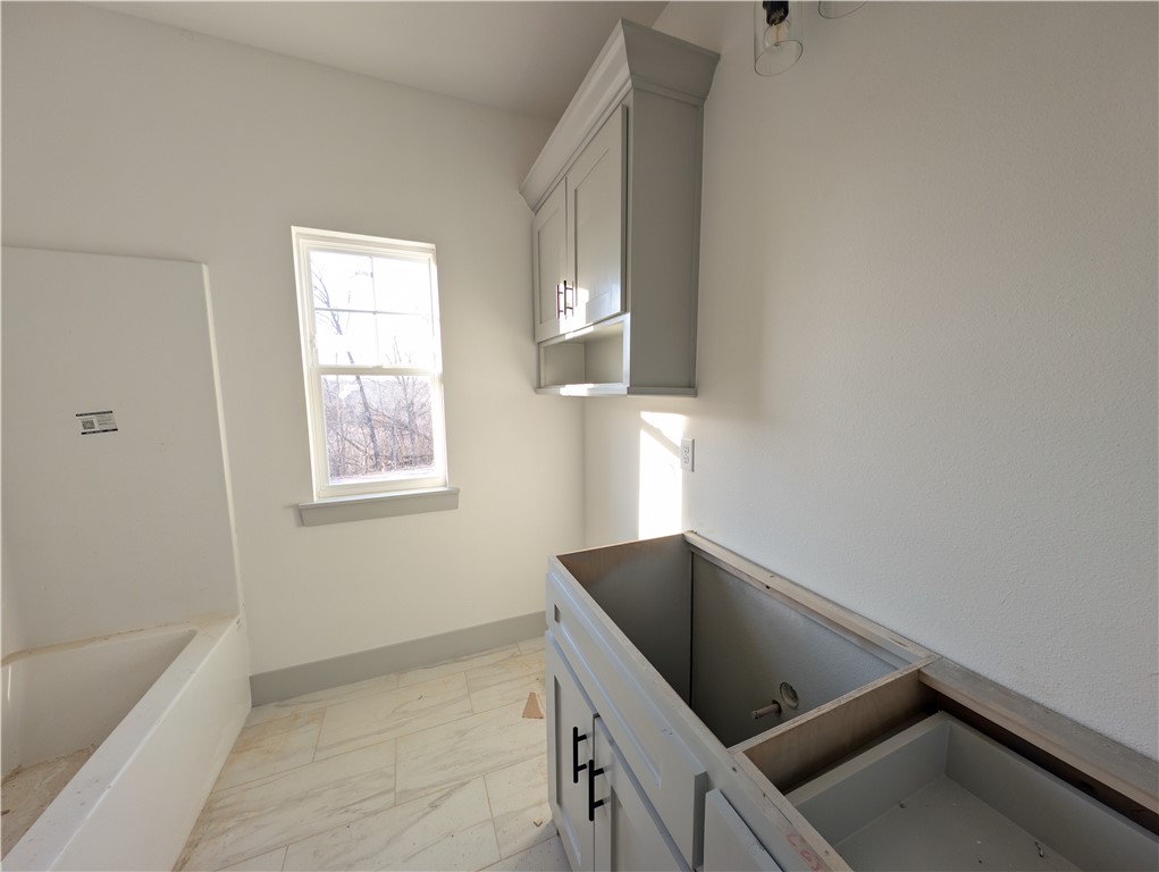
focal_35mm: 12
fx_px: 402
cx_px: 580
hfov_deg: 110.5
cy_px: 436
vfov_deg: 94.6
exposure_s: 1/53.8
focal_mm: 2.23
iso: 41
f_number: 1.95
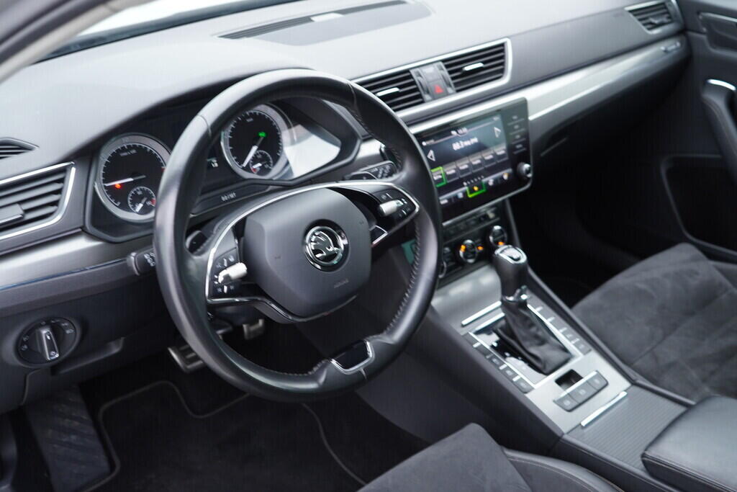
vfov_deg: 36.9
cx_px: 368
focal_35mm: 36
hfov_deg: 53.1
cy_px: 246
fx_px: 737
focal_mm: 24
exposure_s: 1/40
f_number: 2.8
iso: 320
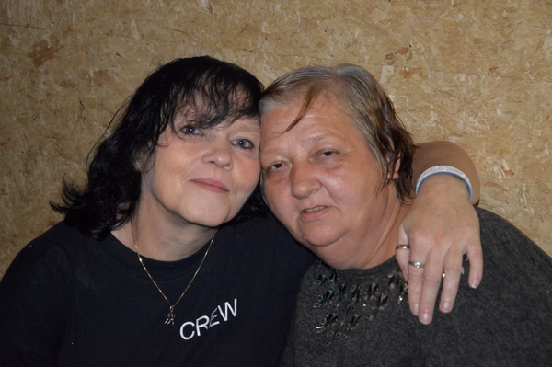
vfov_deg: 15.7
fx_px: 1333
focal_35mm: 87
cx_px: 276
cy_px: 184
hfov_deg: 23.4
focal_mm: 58
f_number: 5
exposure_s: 1/60
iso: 3200
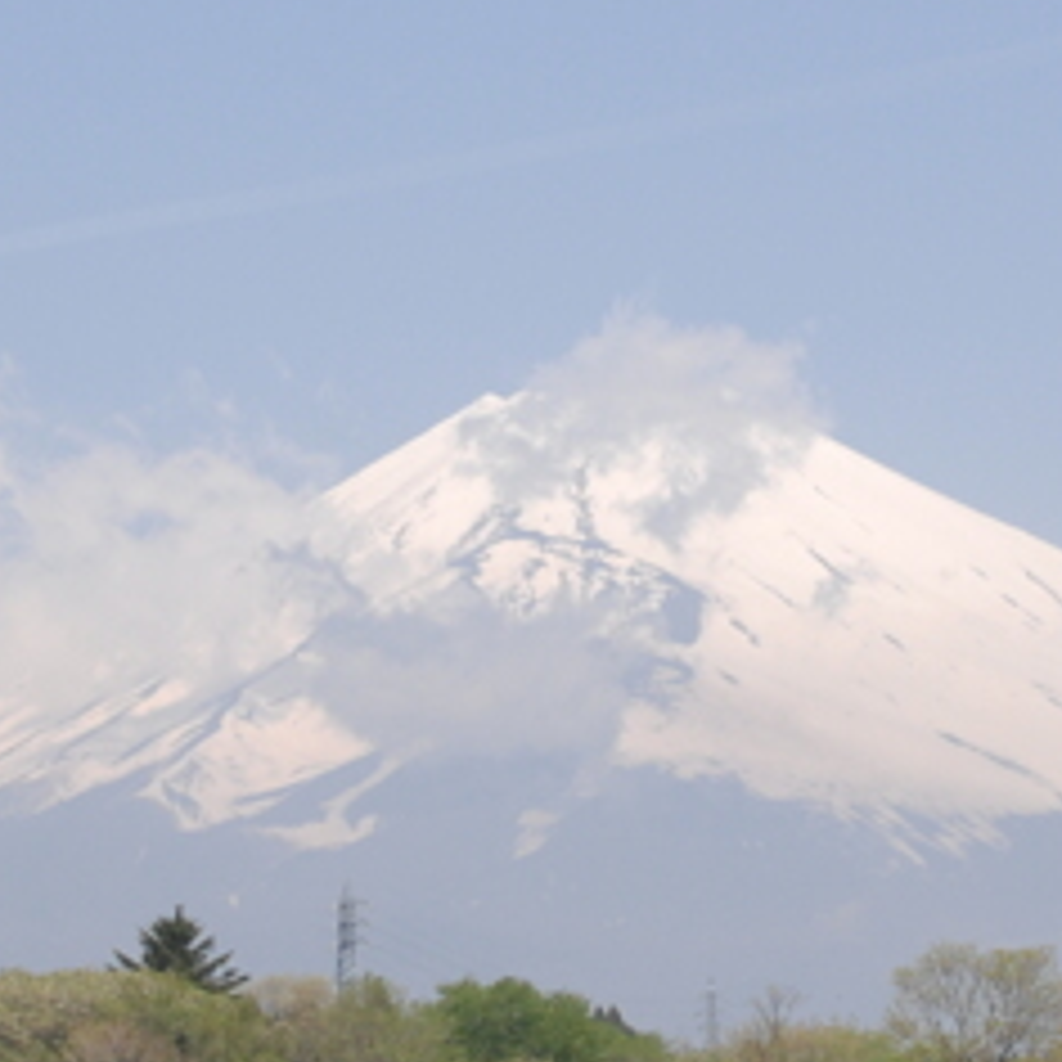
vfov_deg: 8.3
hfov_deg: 8.3
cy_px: 378
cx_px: 670
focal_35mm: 210
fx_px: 7289
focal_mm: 38
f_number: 11
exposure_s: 1/500
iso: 200
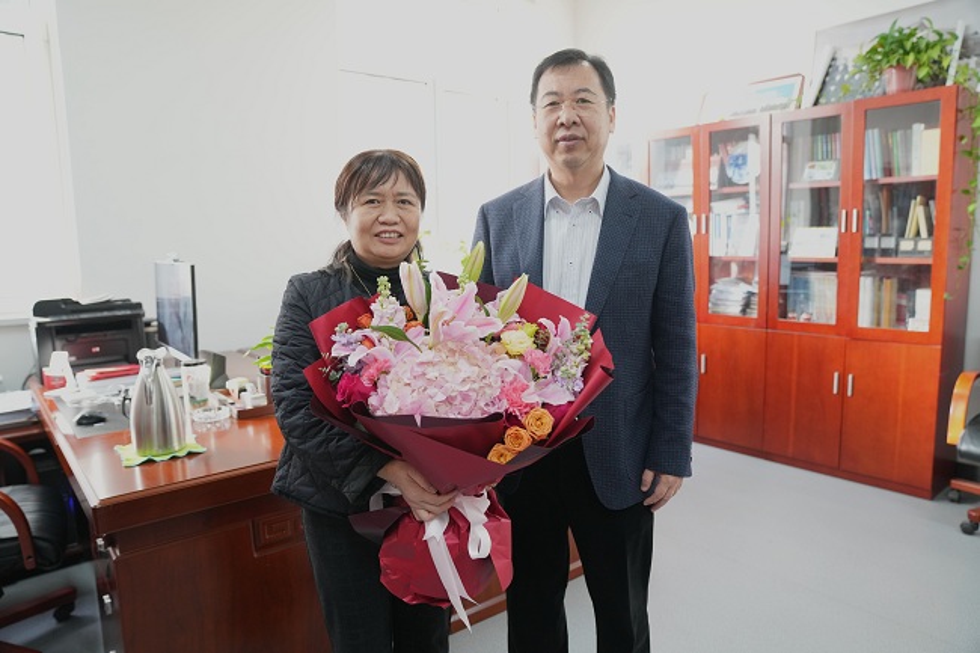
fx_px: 653
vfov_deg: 53.1
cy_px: 326
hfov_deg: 73.8
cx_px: 490
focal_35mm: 24
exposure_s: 1/100
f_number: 2.8
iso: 1600
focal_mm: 24
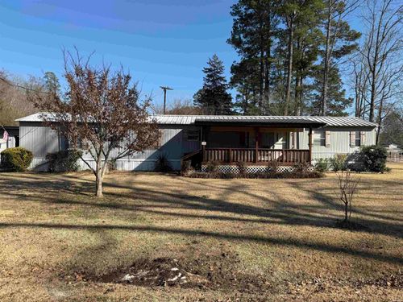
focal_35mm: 24
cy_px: 151
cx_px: 202
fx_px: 279
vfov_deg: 56.8
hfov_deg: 71.6
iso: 80
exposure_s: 1/3279
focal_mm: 6.76
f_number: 1.78
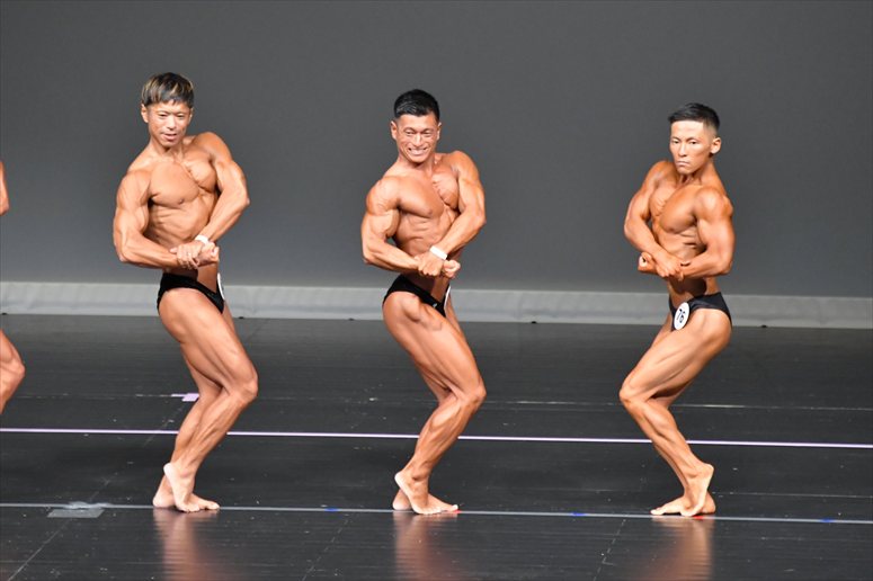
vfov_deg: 4.0
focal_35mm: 345
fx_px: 8362
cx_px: 436
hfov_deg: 6.0
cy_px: 290
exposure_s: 1/400
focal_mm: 230
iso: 6400
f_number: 5.6
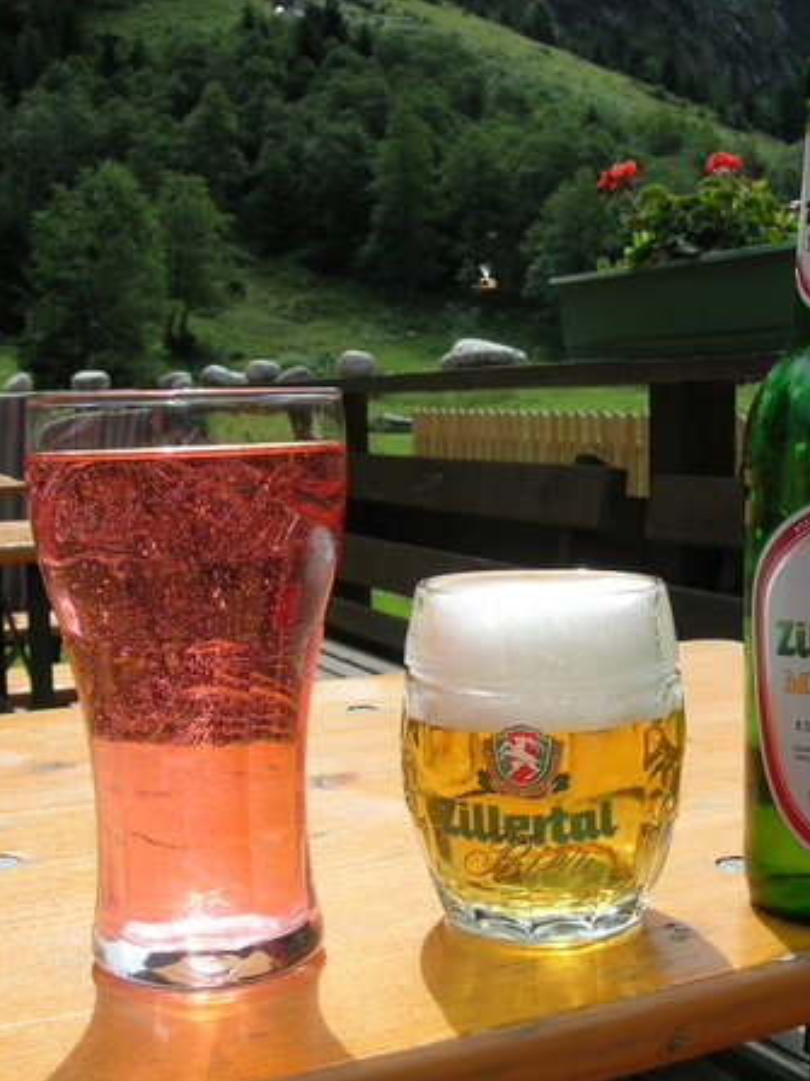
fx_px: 1592
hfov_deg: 28.3
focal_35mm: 51
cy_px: 542
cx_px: 549
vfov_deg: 37.5
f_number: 4.8
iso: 64
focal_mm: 7.8
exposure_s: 1/653
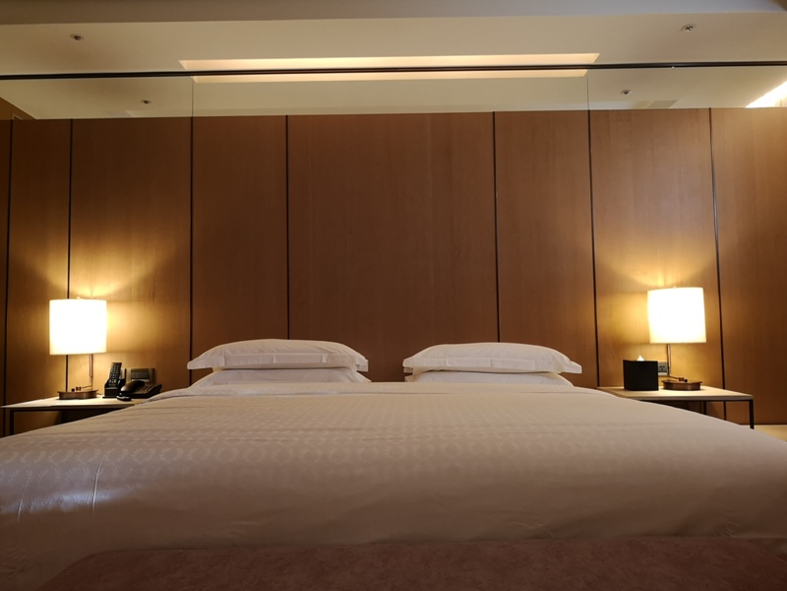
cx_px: 394
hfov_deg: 65.3
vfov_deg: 51.4
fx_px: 614
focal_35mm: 27
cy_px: 296
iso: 250
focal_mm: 3.95
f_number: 1.8
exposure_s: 1/30
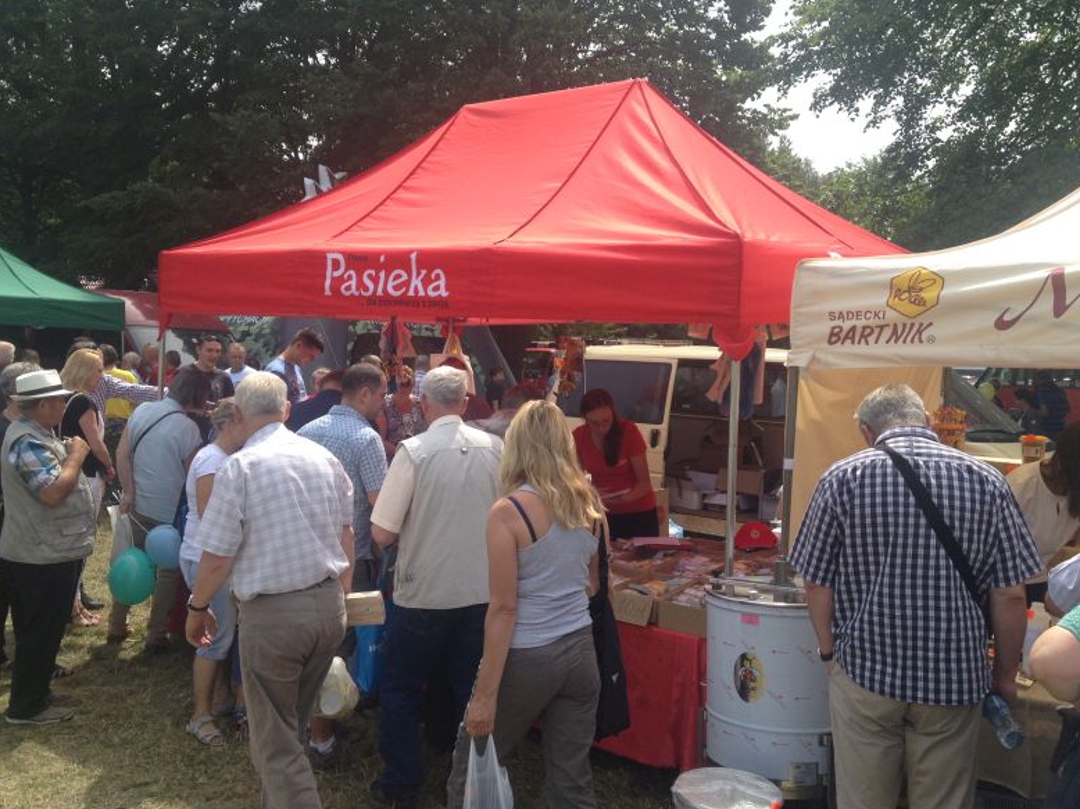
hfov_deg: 51.4
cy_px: 405
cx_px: 547
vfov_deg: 39.6
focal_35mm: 36
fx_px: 1123
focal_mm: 4.28
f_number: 2.4
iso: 50
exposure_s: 1/824
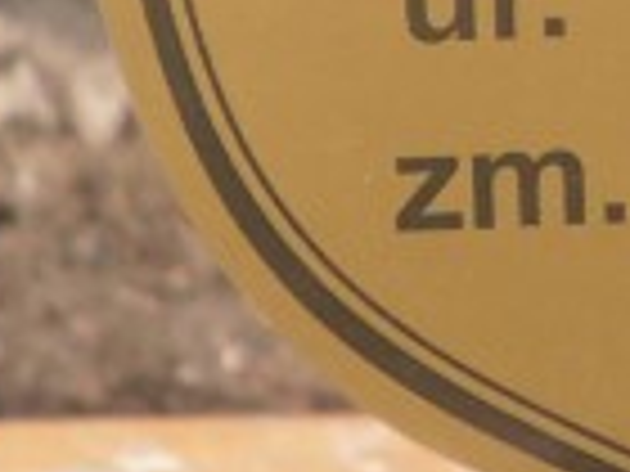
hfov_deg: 1.8
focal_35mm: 1095
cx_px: 940
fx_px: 19929
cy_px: -238
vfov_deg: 1.4
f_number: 5.7
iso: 80
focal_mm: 42.54
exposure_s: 1/250
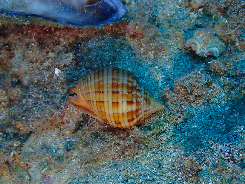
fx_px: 375
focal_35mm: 53
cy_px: 92
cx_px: 122
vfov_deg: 27.5
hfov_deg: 36.2
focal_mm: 9.61
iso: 100
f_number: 4.5
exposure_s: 1/200
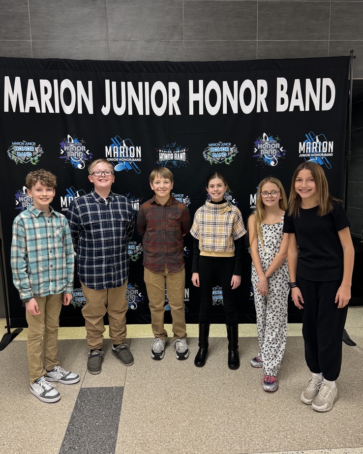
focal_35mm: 26
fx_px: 349
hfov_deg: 54.9
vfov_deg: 66.0
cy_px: 225
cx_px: 175
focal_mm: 6.76
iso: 320
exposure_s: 1/60
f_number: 1.78
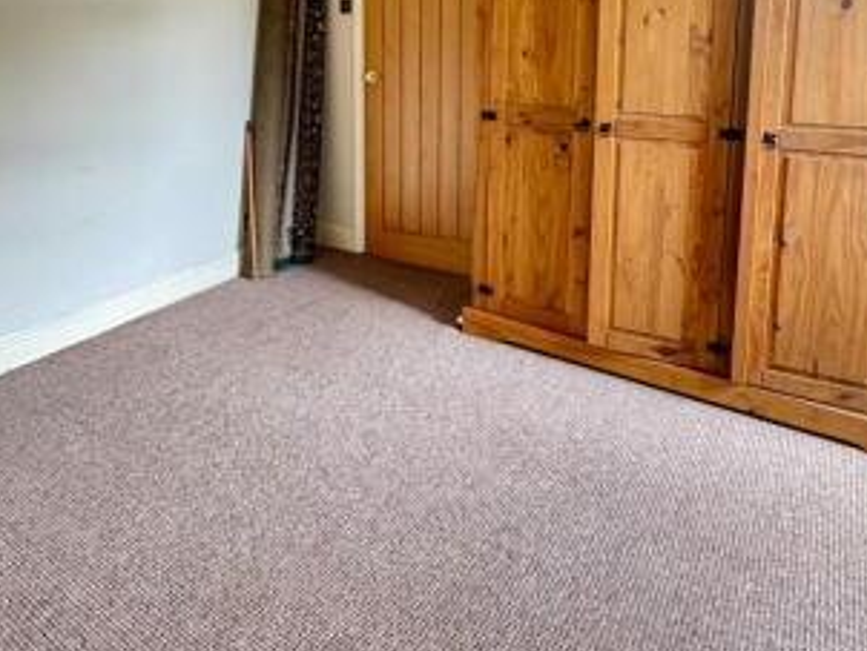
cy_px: 105
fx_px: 677
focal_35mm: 27
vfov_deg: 47.7
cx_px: 323
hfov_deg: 64.3
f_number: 2.2
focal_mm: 2.22
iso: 500
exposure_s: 1/60
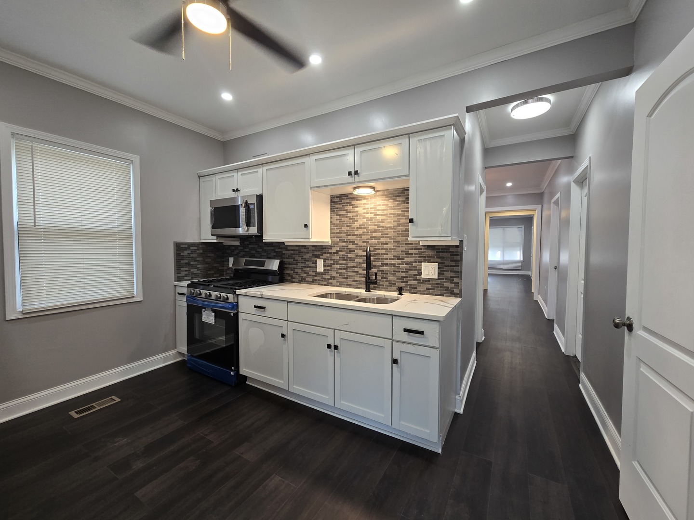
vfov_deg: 89.9
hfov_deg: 106.2
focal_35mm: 13
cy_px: 260
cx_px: 347
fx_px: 261
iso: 125
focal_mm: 2.2
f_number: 2.2
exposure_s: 1/60
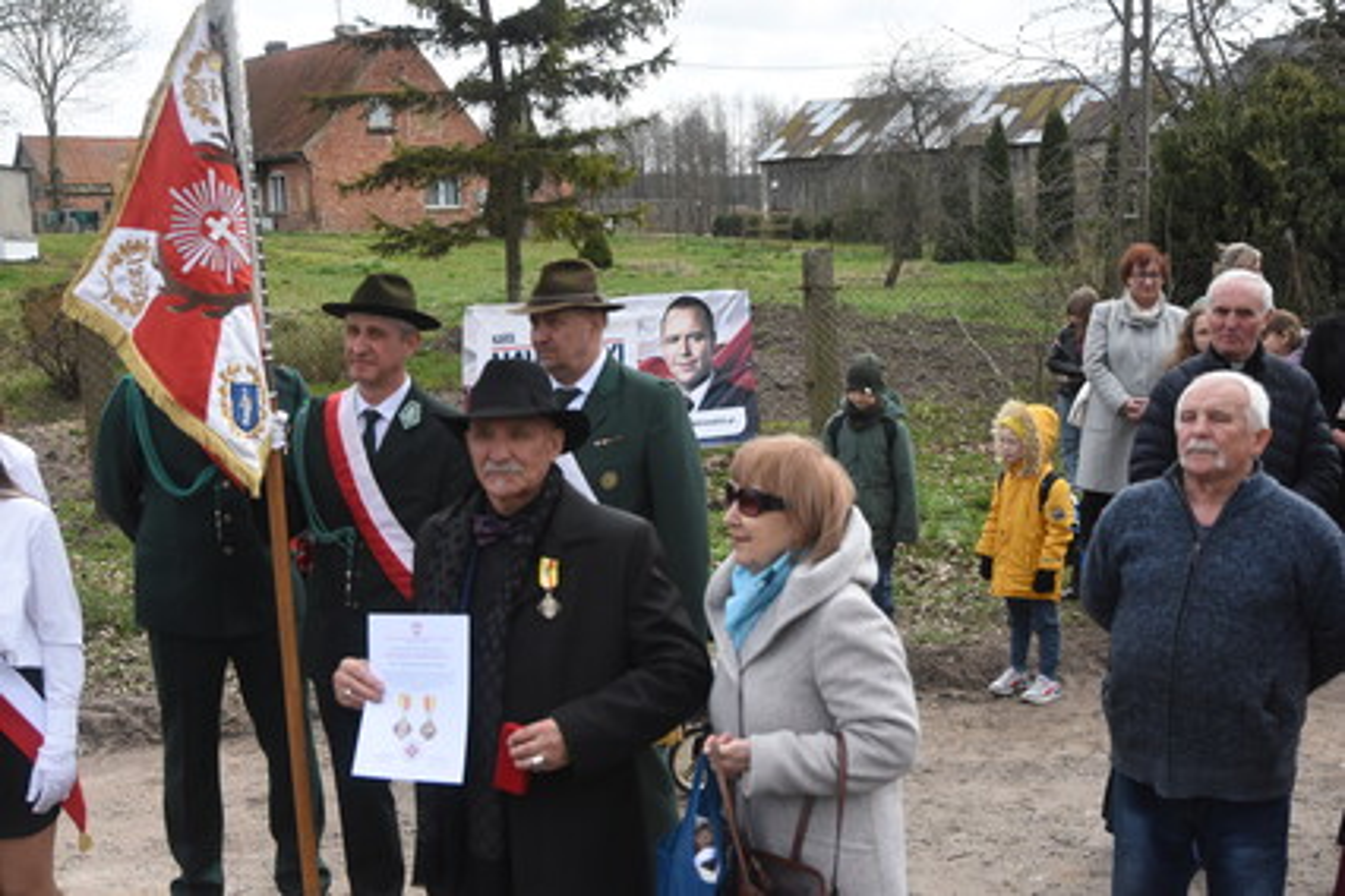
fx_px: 1457
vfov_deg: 34.2
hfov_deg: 49.6
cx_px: 672
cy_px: 448
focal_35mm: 39
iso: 1250
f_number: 4
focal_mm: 26
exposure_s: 1/3200
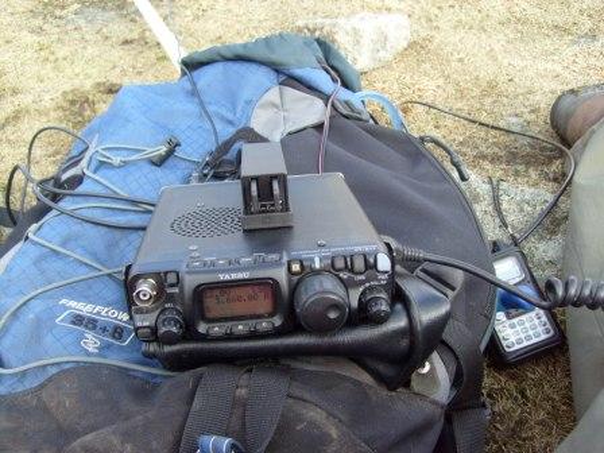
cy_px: 226
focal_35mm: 35
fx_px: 611
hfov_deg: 52.6
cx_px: 302
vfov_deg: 40.7
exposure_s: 1/250
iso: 80
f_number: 2.8
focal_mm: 5.8
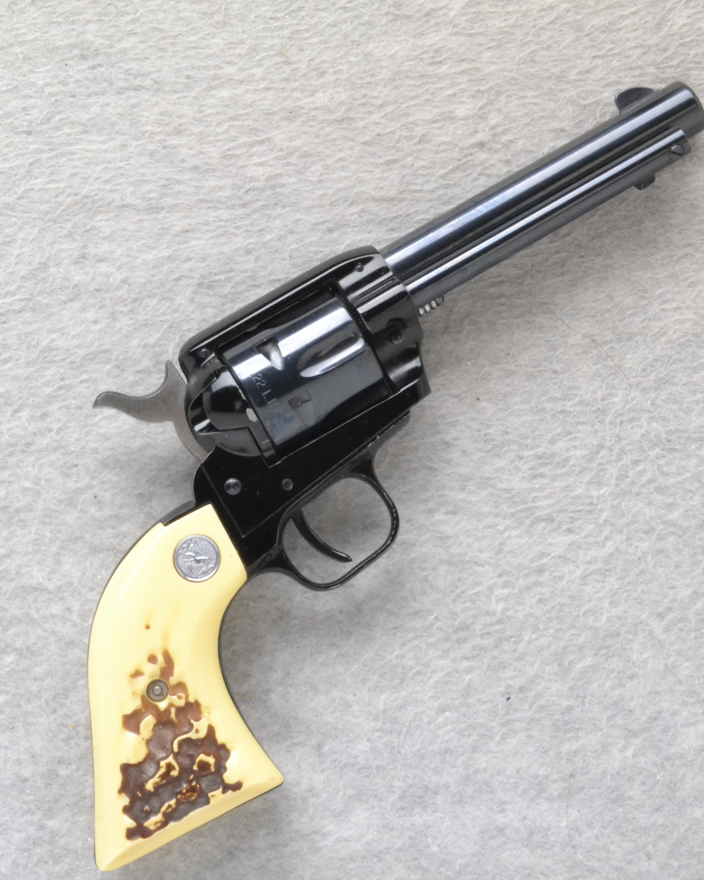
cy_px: 445
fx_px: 2031
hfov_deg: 19.7
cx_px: 352
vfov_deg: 24.4
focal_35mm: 78
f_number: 20
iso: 3200
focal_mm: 36
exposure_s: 1/60
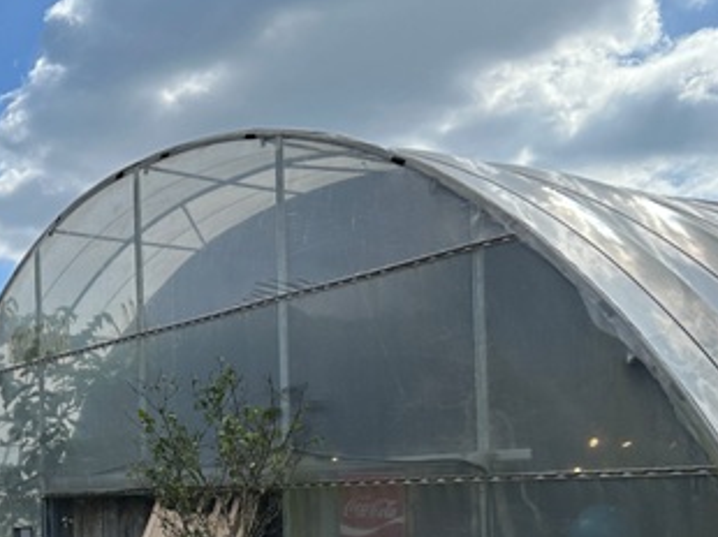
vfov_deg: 23.3
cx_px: -23
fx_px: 1285
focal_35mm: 62
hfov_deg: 28.9
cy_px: 428
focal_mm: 6.86
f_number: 1.78
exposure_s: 1/6623
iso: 80
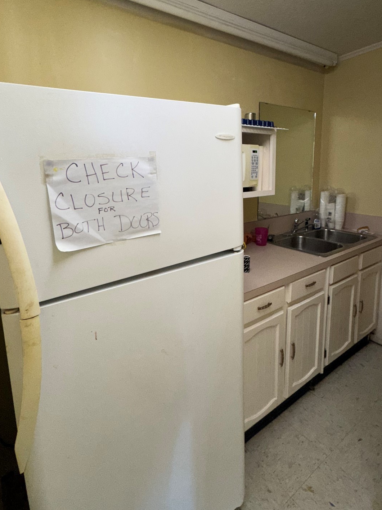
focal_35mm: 19
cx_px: 188
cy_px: 208
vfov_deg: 83.8
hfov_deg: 68.7
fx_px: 280
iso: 200
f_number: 2.2
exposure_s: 1/60
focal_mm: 2.22
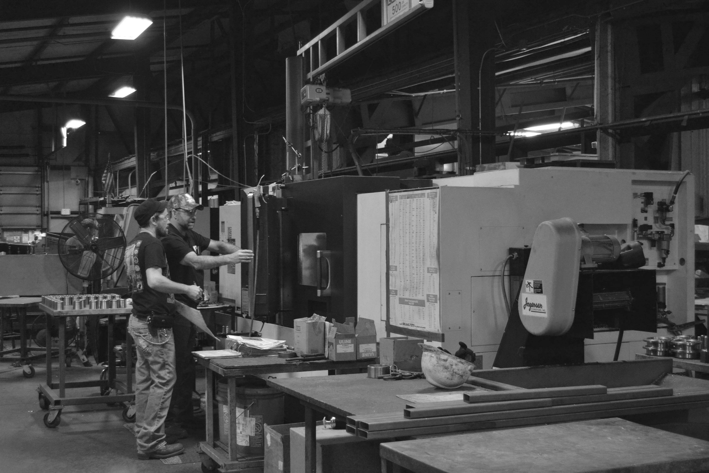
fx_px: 945
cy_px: 236
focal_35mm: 48
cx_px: 354
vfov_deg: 28.1
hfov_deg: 41.1
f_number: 4.5
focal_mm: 32
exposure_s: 1/60
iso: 1400
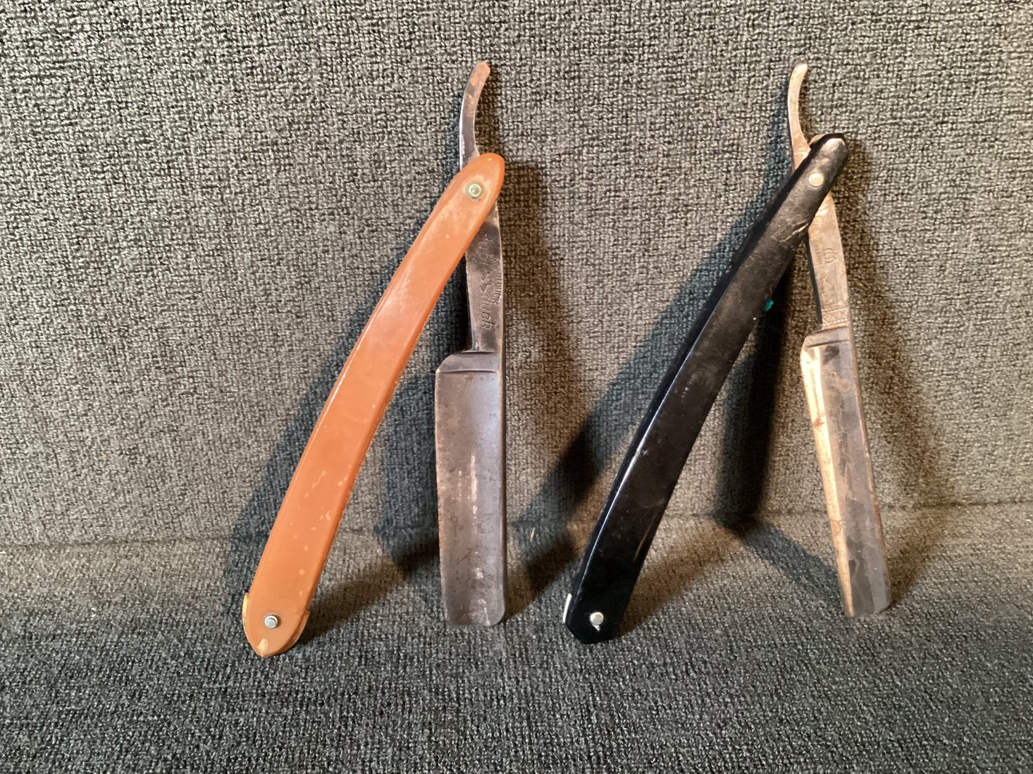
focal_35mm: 32
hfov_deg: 56.8
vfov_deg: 44.1
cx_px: 509
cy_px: 382
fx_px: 955
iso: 500
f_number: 2.4
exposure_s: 1/30
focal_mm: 3.3
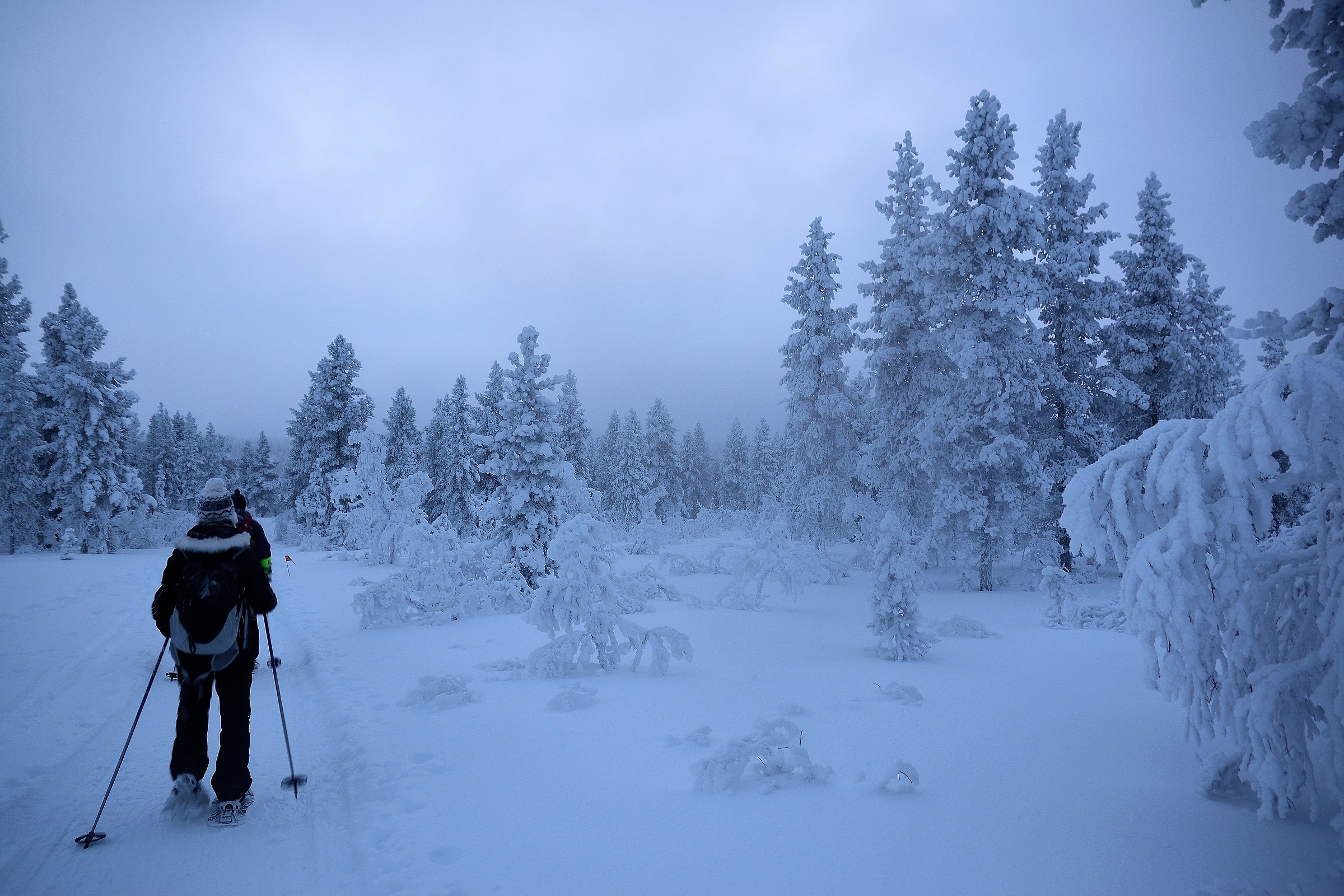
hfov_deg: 70.4
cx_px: 672
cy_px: 448
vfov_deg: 50.4
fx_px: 952
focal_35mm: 26
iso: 100
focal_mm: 17
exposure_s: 1/25
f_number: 4
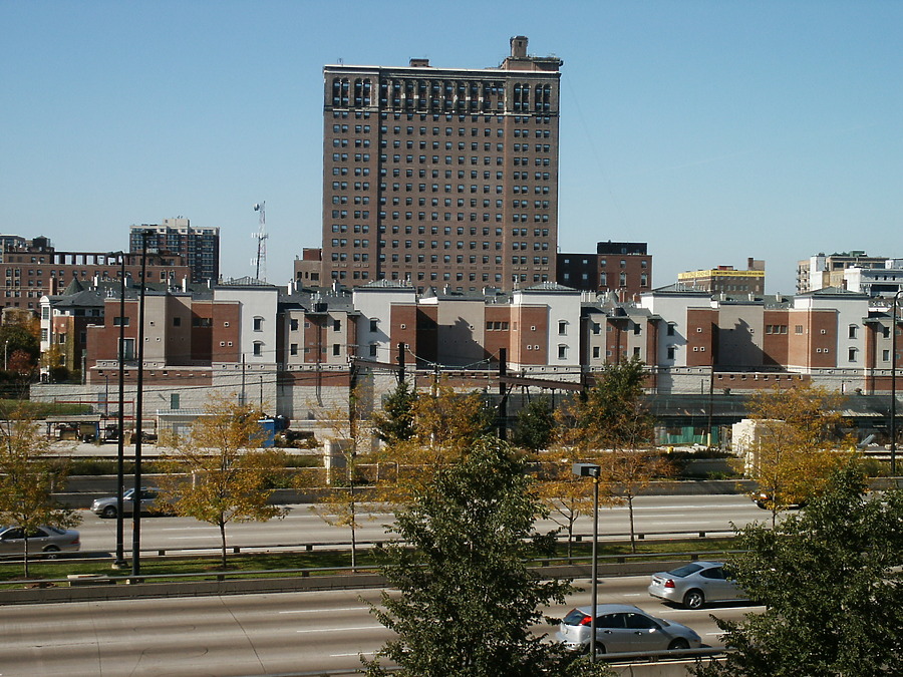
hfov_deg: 34.3
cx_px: 452
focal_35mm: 56
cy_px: 338
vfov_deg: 26.1
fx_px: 1461
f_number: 8
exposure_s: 1/250
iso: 64
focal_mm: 11.57
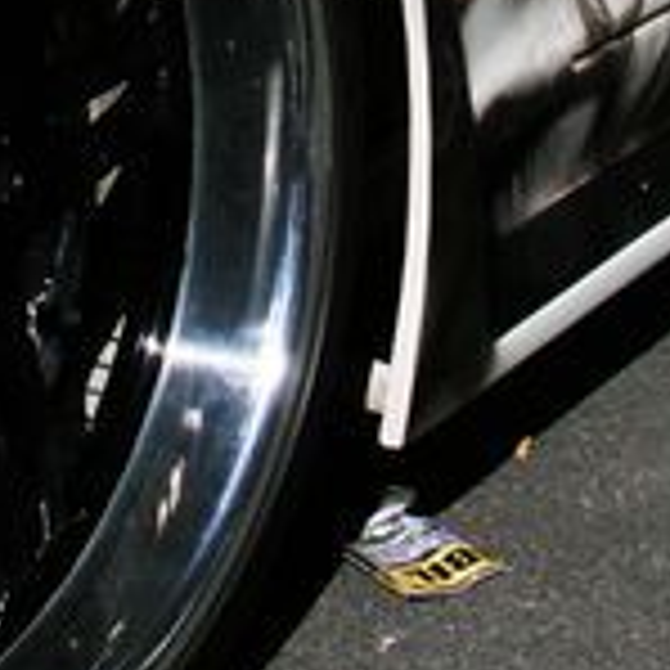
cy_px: -211
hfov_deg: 12.7
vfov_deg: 12.3
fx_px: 3000
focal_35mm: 137
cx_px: 261
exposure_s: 1/800
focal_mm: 6
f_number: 4.8
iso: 50
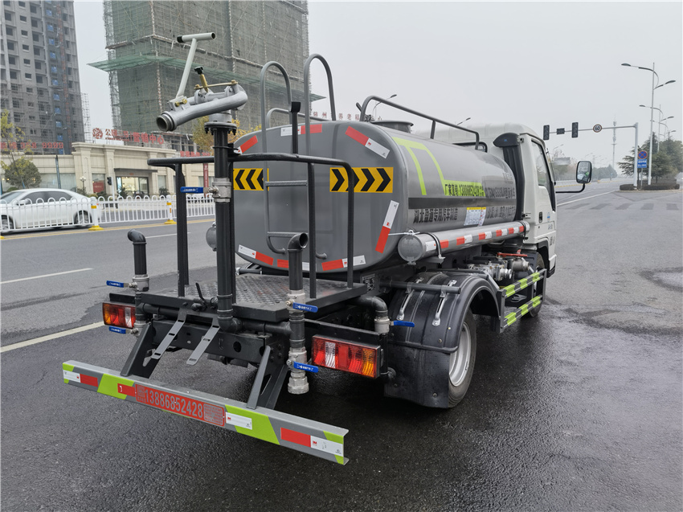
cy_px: 256
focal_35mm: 27
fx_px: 533
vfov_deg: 51.3
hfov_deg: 65.3
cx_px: 342
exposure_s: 1/120
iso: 100
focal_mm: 6.67
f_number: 1.9
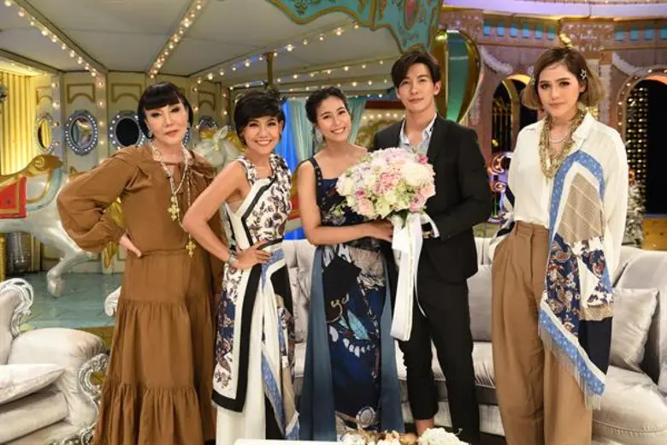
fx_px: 593
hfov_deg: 58.7
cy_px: 222
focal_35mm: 32
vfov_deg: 41.1
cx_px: 334
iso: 800
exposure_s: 1/250
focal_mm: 32
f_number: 4
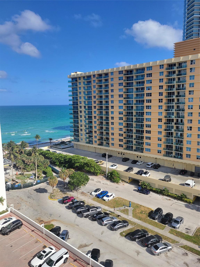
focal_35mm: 26
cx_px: 100
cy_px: 134
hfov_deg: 53.1
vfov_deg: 67.3
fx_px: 200
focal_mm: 5.4
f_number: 1.8
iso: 40
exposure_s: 1/2314
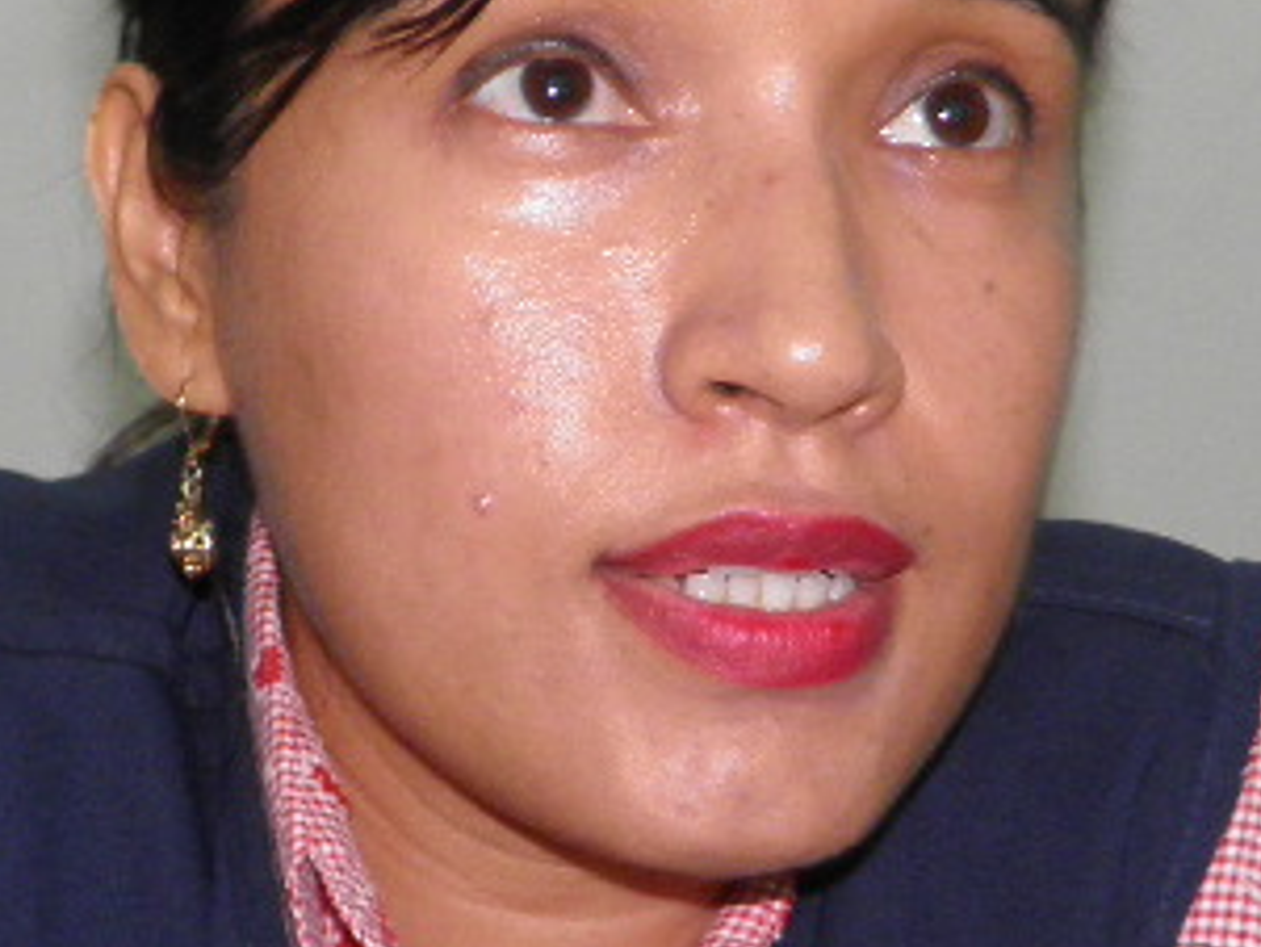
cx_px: 432
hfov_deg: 16.5
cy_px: 784
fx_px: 4337
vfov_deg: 12.4
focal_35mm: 119
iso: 100
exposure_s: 1/30
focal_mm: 4.9
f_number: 2.8
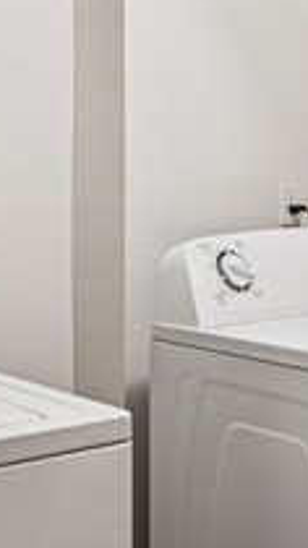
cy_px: 167
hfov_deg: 16.7
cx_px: -117
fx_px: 978
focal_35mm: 67
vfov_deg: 31.0
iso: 100
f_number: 13
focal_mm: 21.1
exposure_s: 1.6
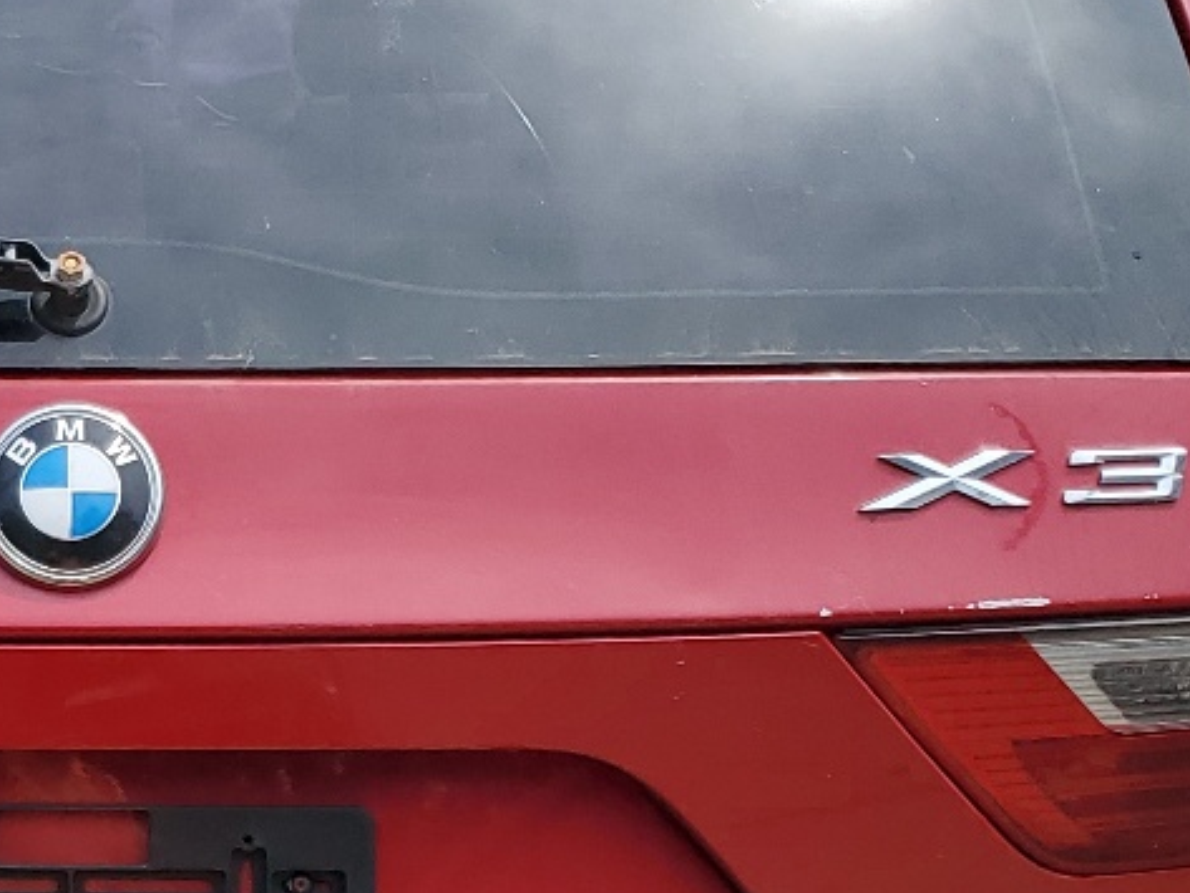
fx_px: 3026
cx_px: 83
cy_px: 719
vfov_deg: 16.7
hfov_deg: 21.7
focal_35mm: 88
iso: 50
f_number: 1.5
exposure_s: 1/2500
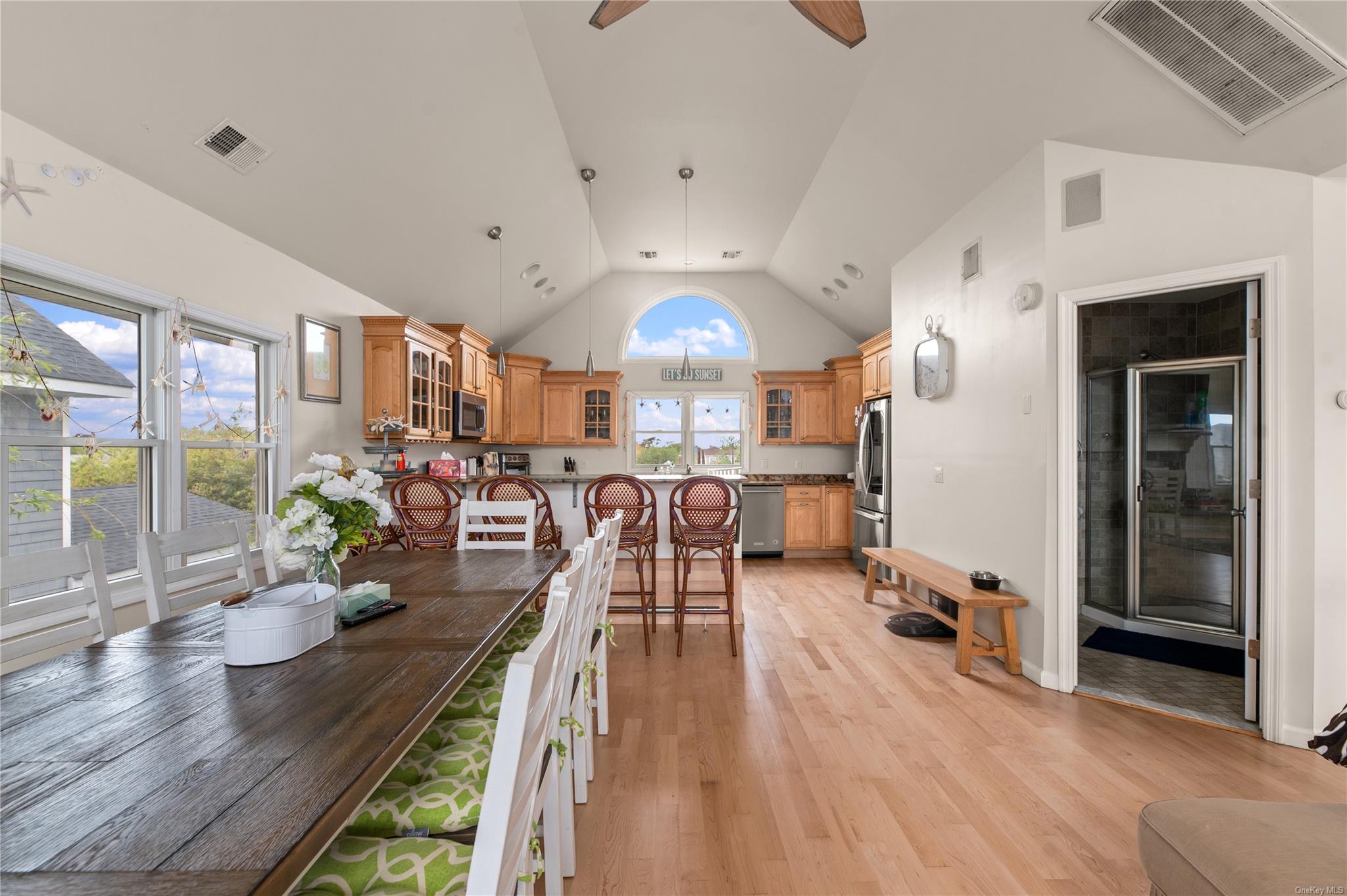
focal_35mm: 15
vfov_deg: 77.2
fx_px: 561
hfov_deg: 100.4
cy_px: 448
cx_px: 674
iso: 320
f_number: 7.1
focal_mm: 15
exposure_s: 1/8
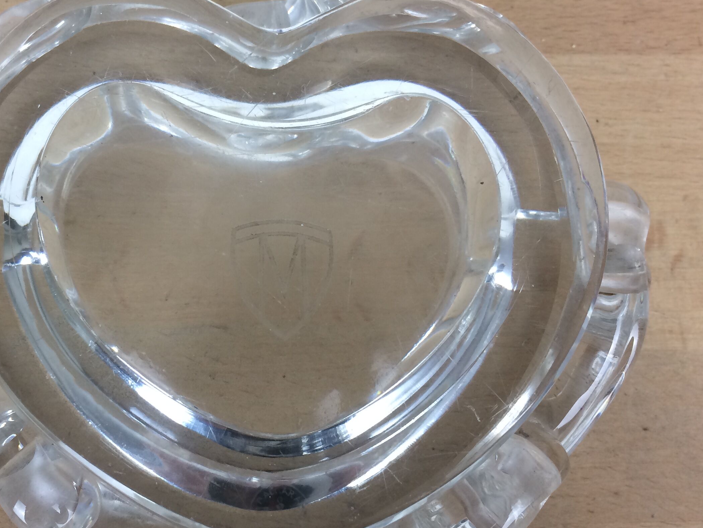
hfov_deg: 41.6
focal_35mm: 45
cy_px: 269
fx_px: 914
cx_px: 246
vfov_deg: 32.2
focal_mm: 4.15
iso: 32
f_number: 2.2
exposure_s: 1/33
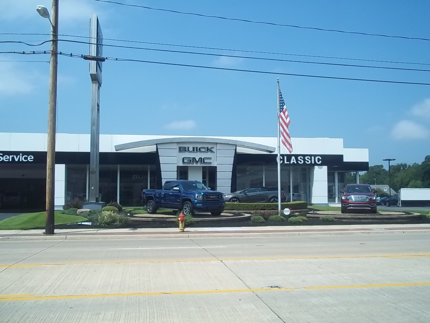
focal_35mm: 36
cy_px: 162
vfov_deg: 39.7
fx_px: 447
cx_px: 215
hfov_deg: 51.4
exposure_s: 1/250
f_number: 8
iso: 80
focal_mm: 6.5
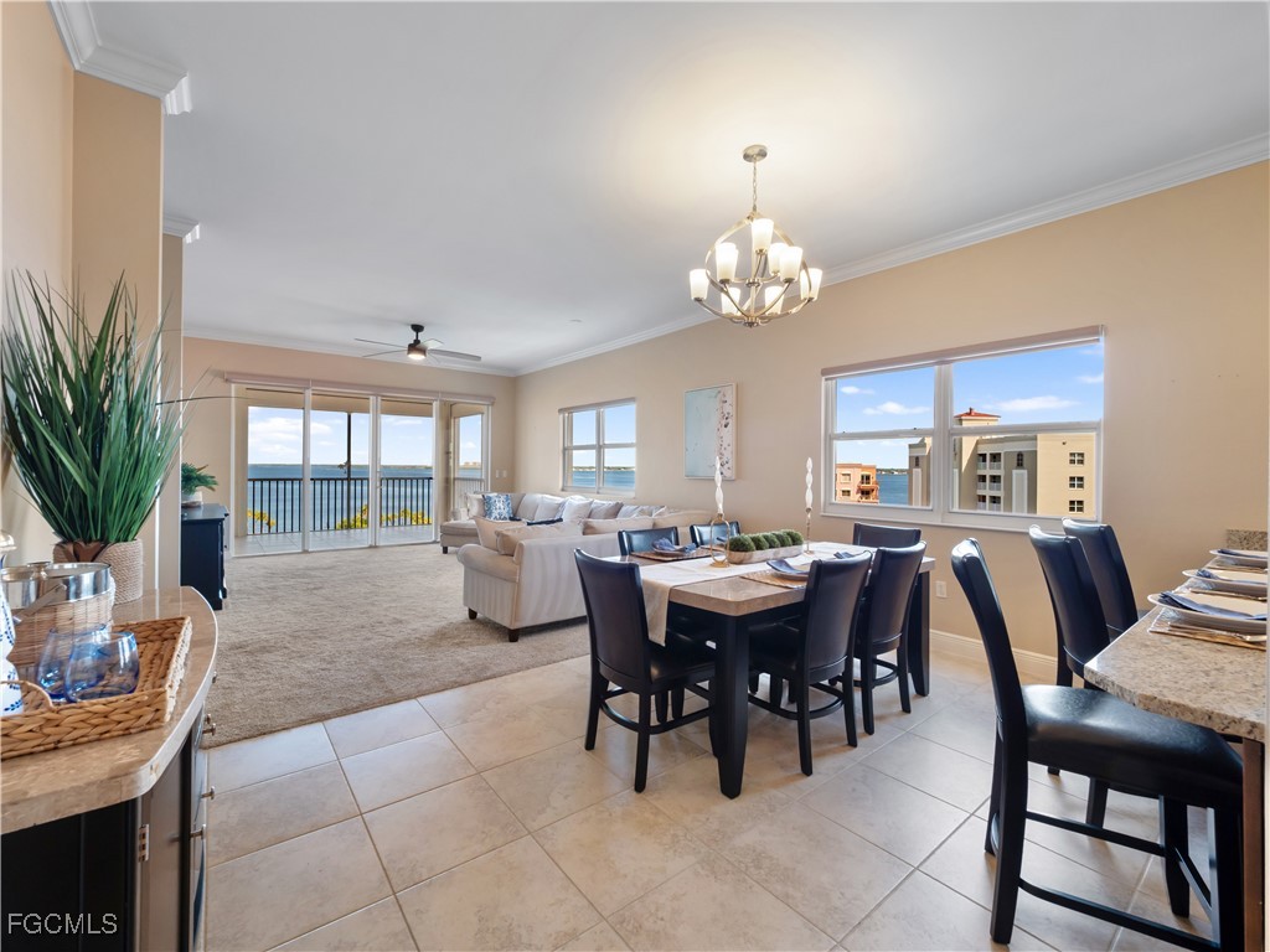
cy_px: 476
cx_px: 635
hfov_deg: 102.1
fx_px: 514
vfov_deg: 85.7
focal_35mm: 14
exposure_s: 1/15
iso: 200
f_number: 7.1
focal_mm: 7
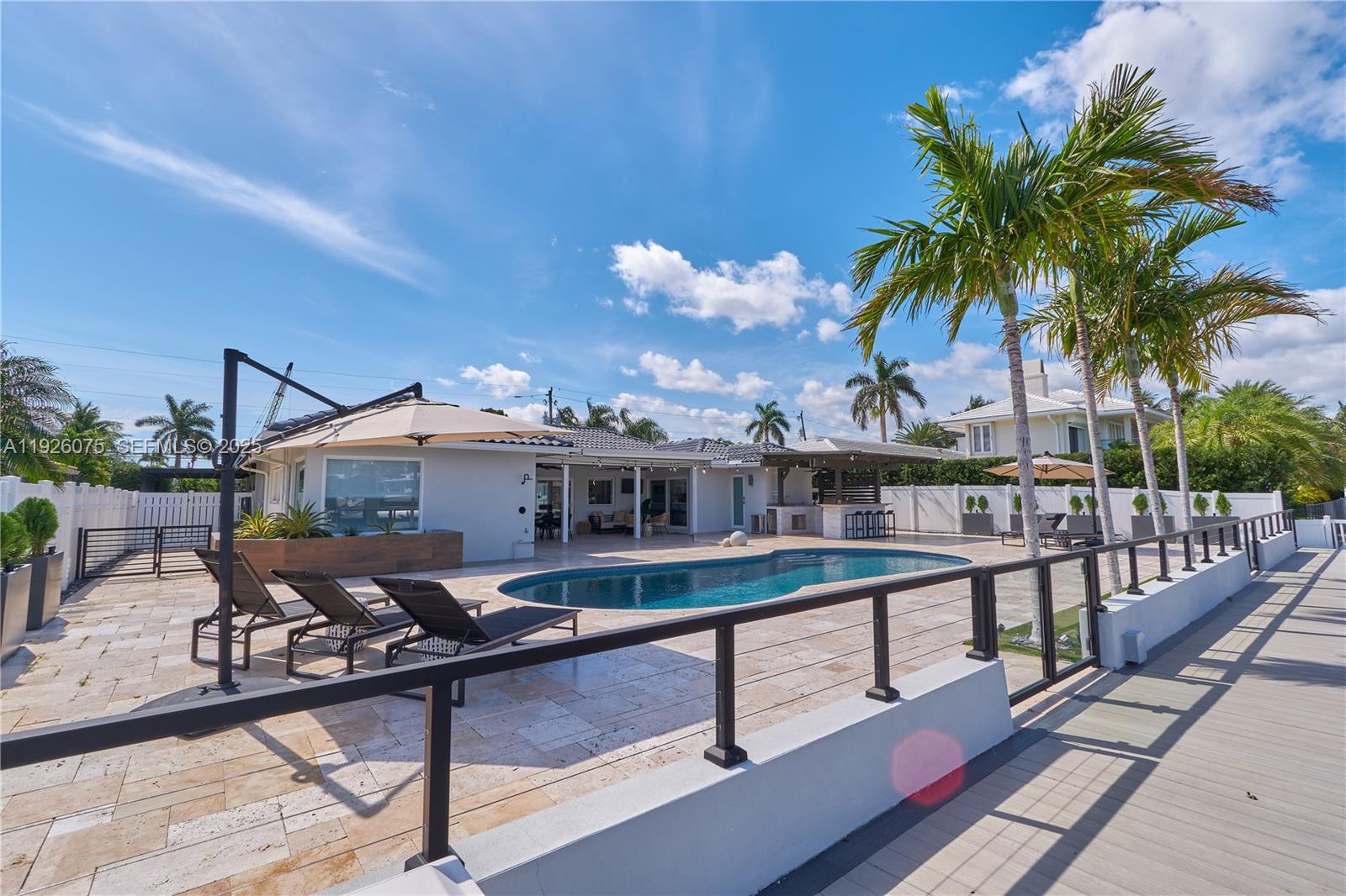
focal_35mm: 15
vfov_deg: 77.3
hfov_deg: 100.4
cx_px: 673
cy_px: 448
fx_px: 561
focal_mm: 10
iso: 160
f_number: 11
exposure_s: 1/420
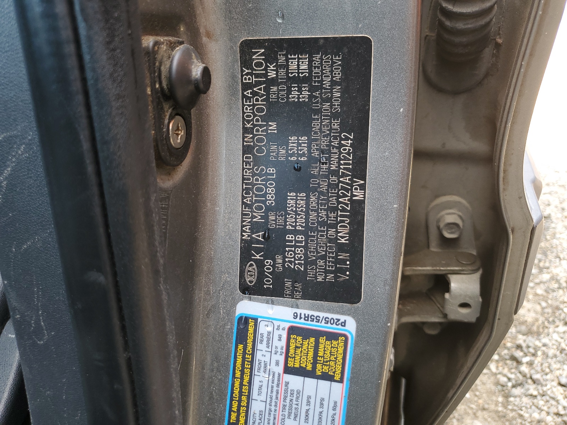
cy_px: 212
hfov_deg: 67.3
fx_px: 426
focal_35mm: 26
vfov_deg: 53.1
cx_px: 284
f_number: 1.5
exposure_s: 1/135
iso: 50
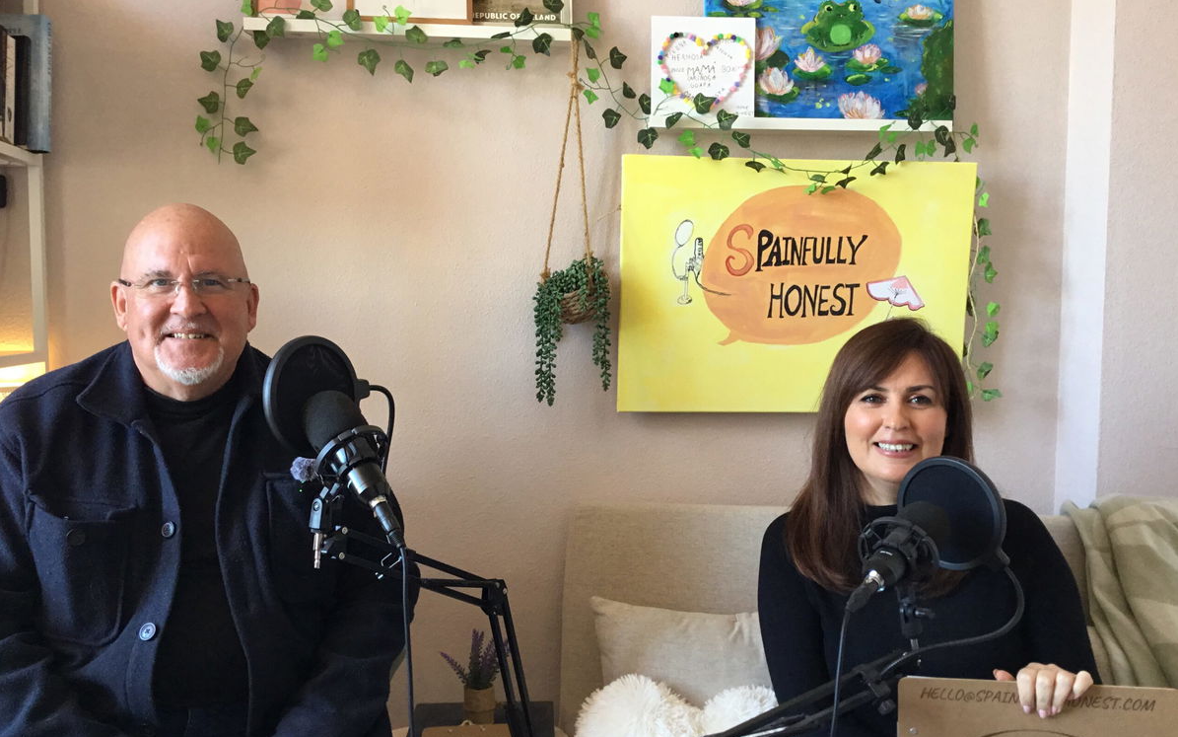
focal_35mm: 33
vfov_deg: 38.3
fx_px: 1059
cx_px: 589
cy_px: 388
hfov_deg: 58.1
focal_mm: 3.3
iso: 100
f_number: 2.4
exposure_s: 1/33
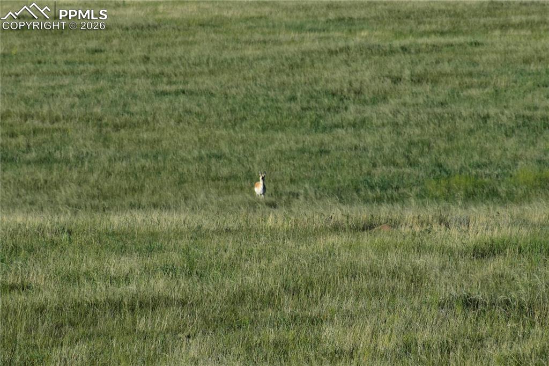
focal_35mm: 450
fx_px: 6860
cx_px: 274
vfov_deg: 3.1
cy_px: 183
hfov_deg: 4.6
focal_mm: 300
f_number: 11
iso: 400
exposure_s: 1/500
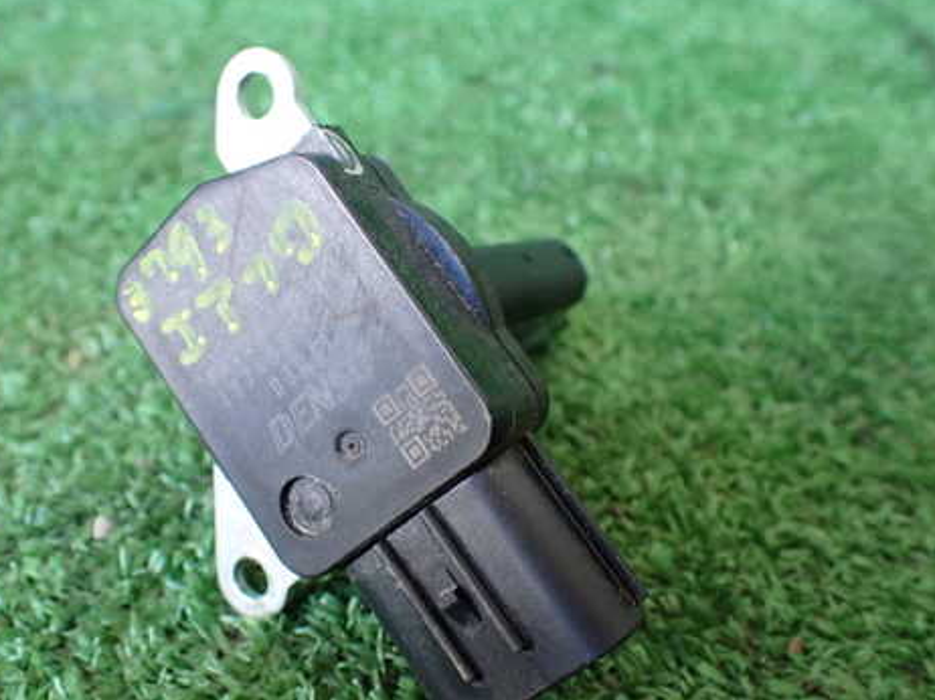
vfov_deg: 36.8
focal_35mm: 39
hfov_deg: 47.5
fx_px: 1053
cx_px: 352
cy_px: 364
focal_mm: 5.4
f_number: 2.3
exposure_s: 1/100
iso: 800
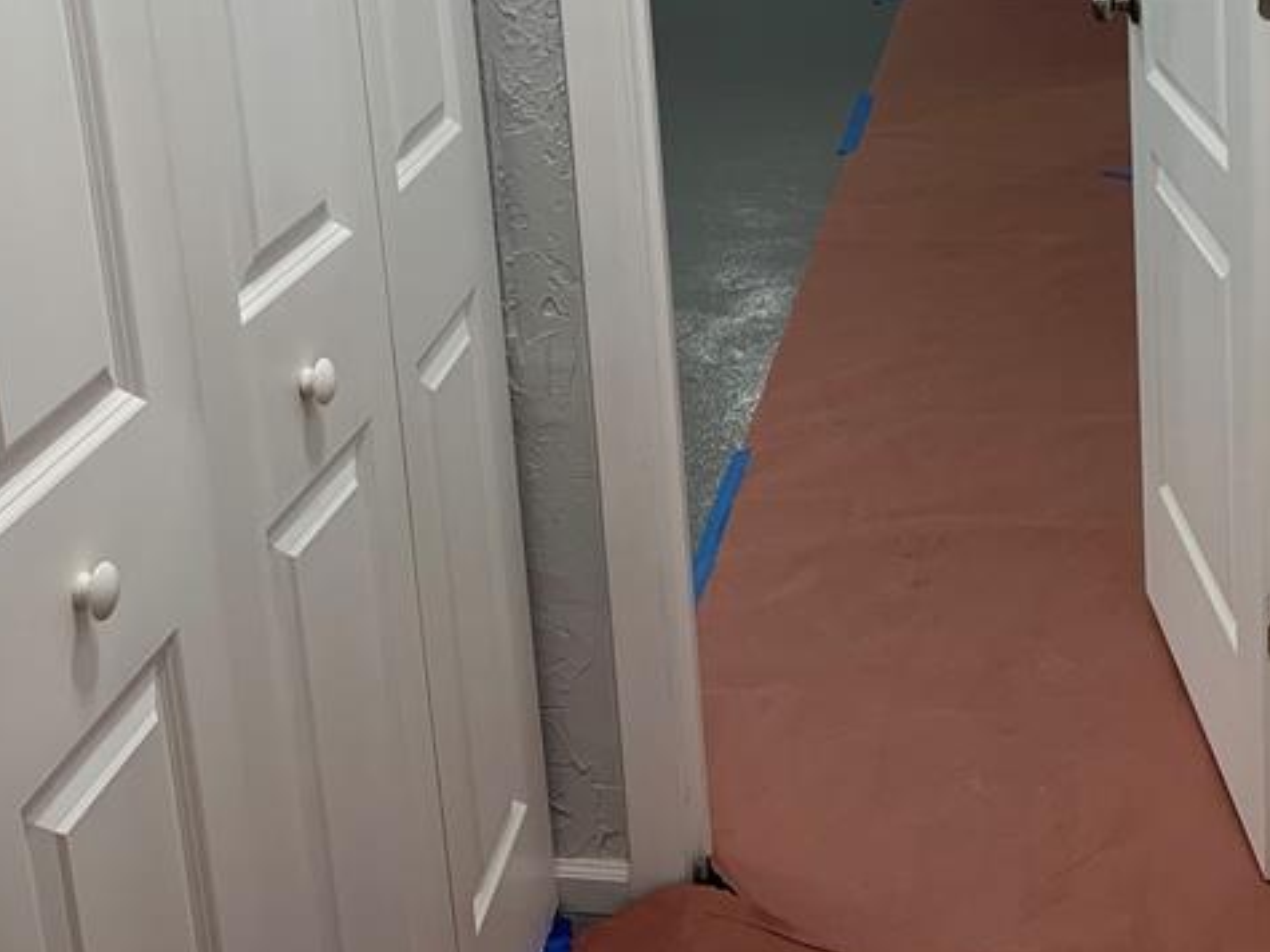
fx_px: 2054
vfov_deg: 24.8
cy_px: -7
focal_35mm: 56
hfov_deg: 34.3
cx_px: 698
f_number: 1.8
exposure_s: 1/60
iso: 50
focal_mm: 4.25
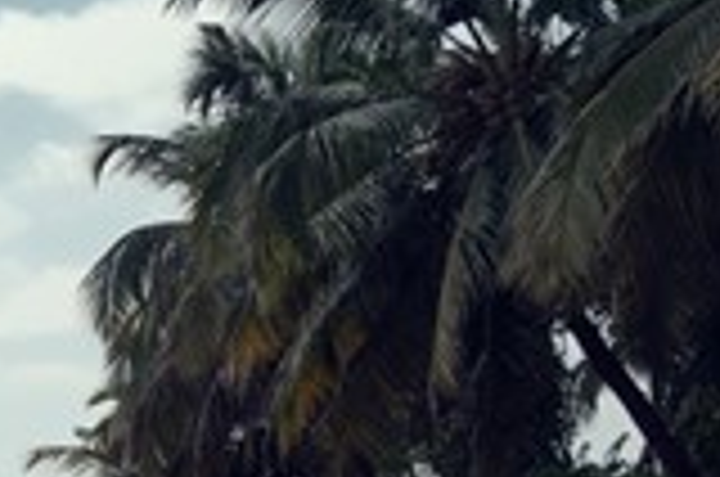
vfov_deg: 12.0
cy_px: 706
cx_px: -495
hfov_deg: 16.4
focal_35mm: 109
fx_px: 2176
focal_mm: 29
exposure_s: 1/160
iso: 250
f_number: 4.5
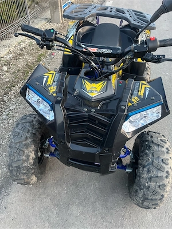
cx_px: 86
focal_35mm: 26
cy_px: 114
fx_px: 172
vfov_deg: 67.3
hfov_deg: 53.1
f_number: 1.6
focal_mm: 5.1
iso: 250
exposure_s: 1/60
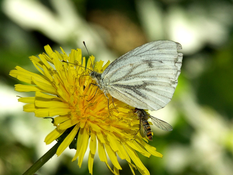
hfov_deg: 9.9
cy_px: 88
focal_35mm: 199
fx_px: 1339
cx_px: 116
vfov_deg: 7.5
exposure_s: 1/200
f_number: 6.3
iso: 100
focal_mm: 50.47
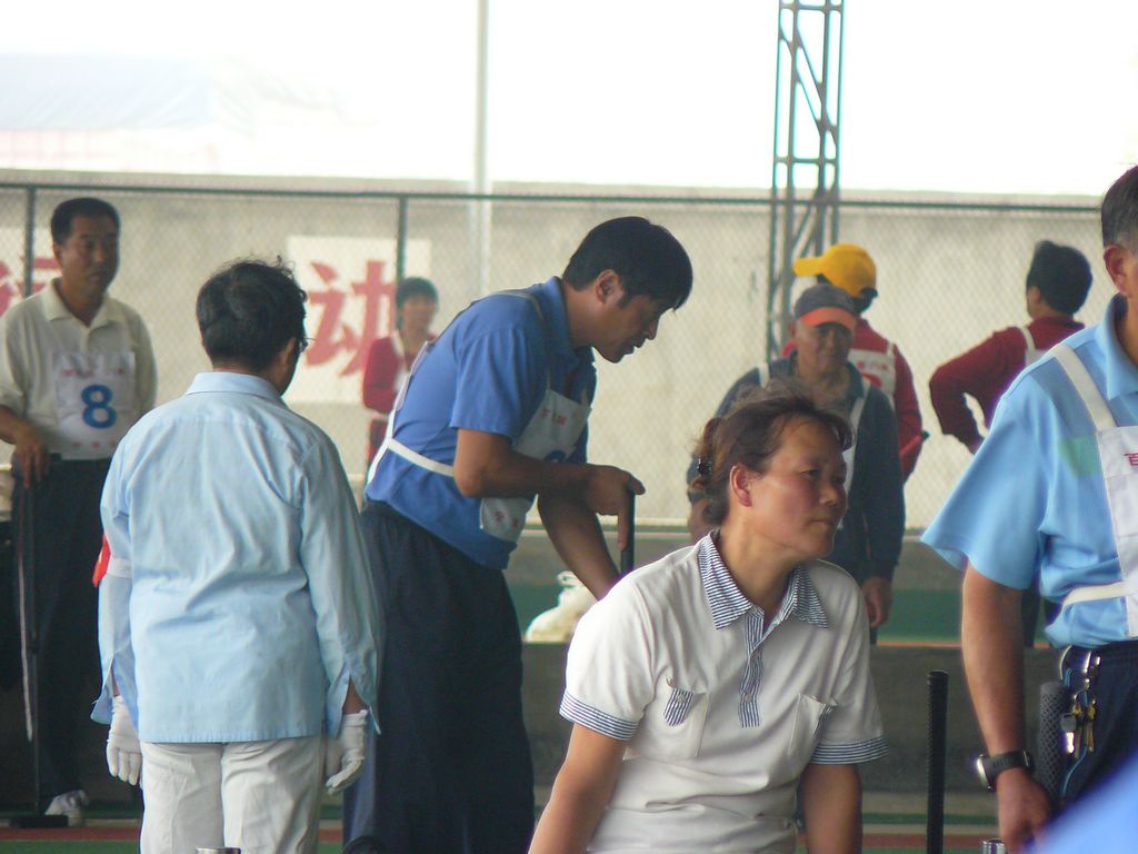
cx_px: 569
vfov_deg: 3.4
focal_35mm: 432
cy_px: 427
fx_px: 14202
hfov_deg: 4.6
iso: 200
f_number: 3.3
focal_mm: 72
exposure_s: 1/100
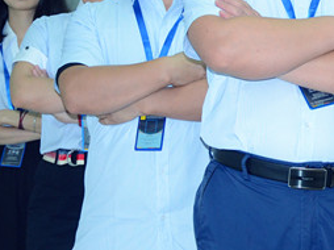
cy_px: 49
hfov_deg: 14.3
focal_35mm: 136
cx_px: 330
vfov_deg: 10.9
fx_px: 1311
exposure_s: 1/40
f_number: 5
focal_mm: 30
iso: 800
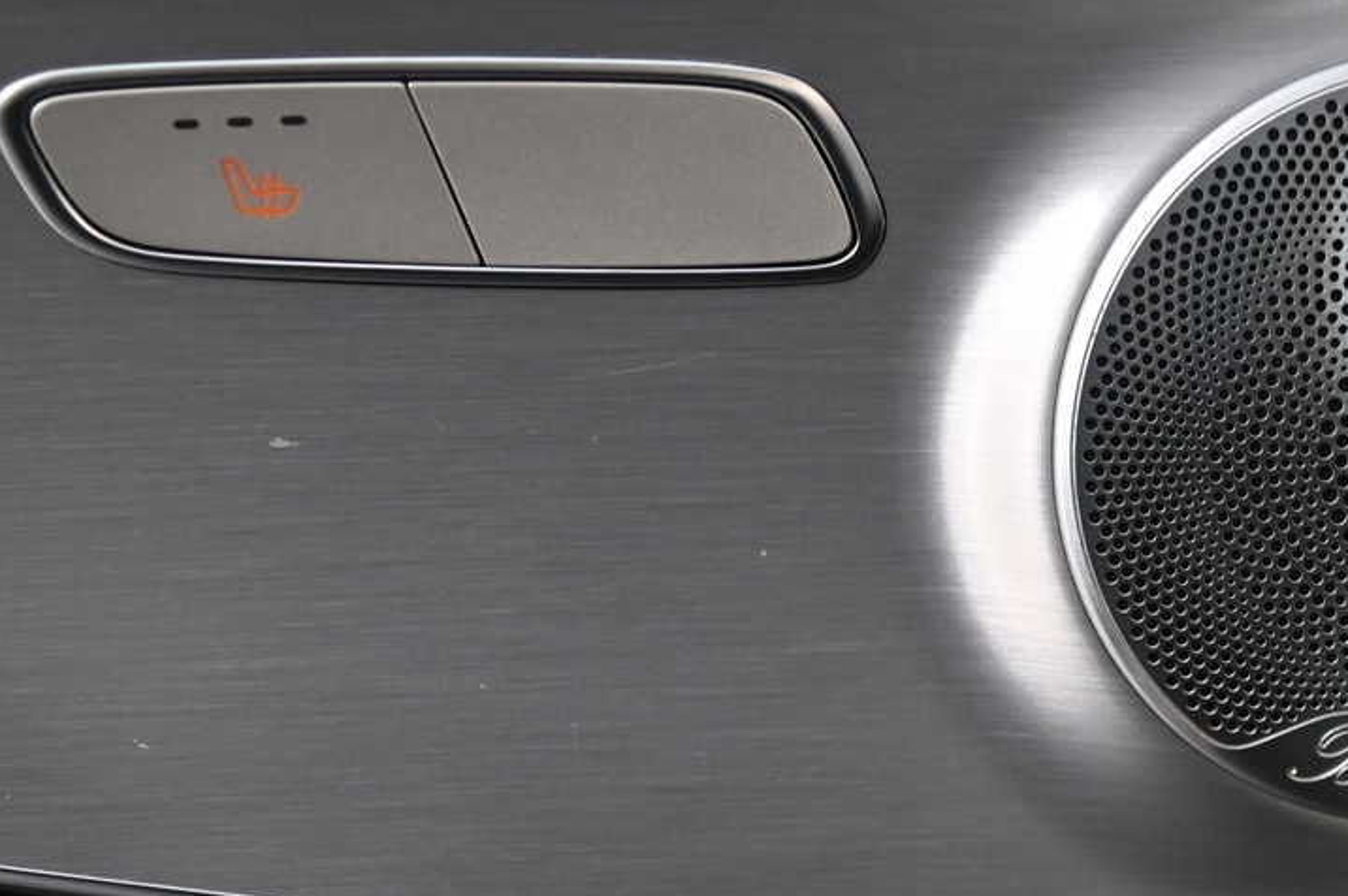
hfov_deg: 17.3
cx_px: 939
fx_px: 4414
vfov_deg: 11.6
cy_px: 698
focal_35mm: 118
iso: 2000
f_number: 4
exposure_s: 1/25
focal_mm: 52
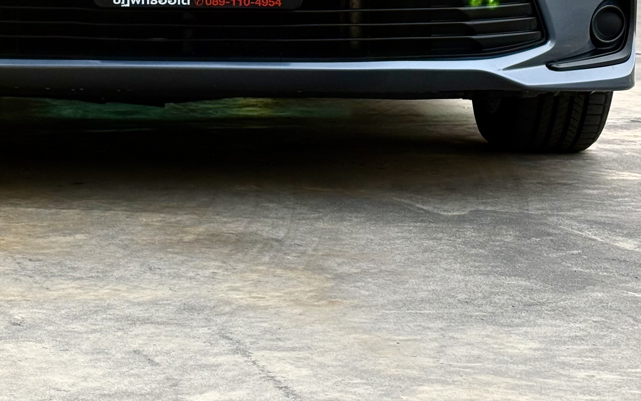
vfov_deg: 12.0
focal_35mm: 106
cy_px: -96
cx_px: 190
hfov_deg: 19.5
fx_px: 1852
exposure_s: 1/100
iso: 80
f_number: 1.78
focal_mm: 6.76
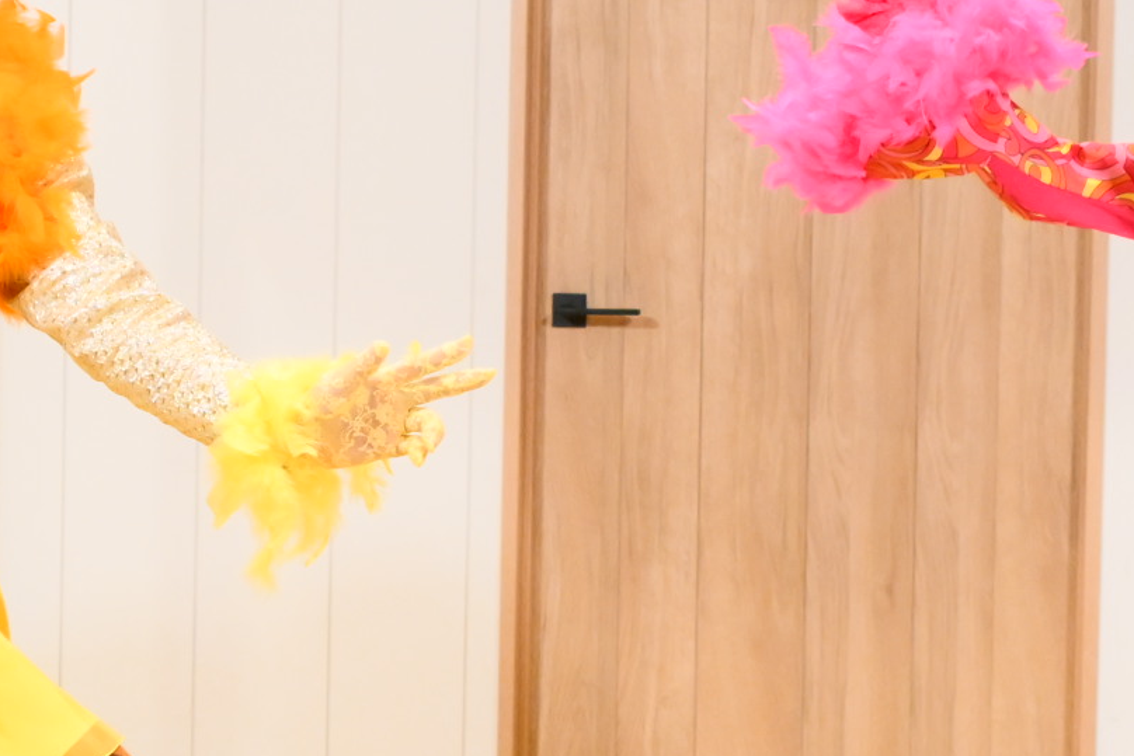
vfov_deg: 9.6
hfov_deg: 14.3
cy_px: 346
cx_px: 575
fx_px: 4505
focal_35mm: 143
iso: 3200
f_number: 4
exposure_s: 1/400
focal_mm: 29
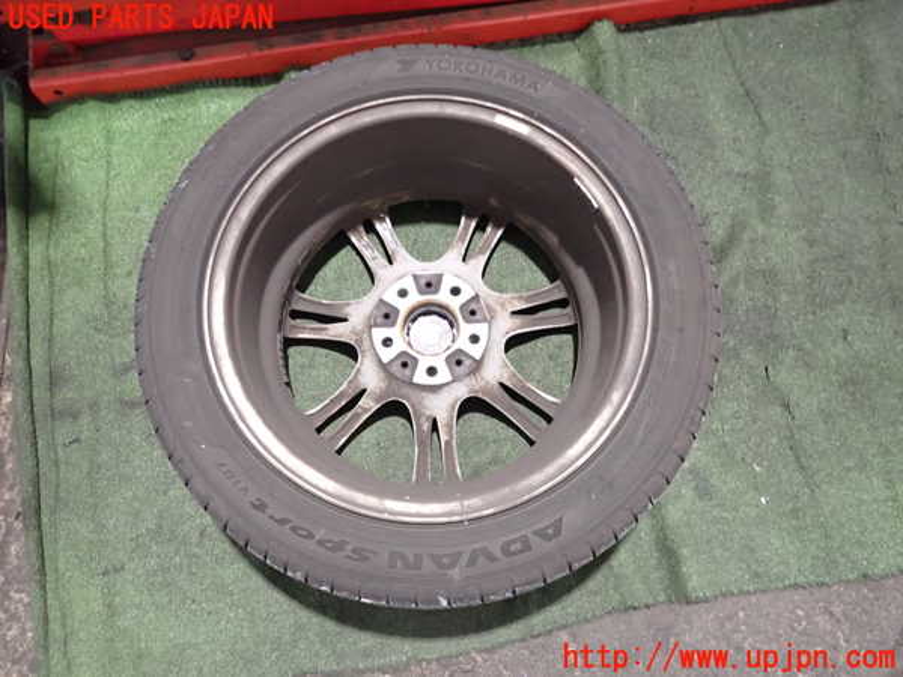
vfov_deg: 54.9
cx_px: 452
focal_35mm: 25
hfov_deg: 69.4
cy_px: 338
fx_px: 652
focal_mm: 4.5
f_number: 2
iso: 800
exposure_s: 1/25
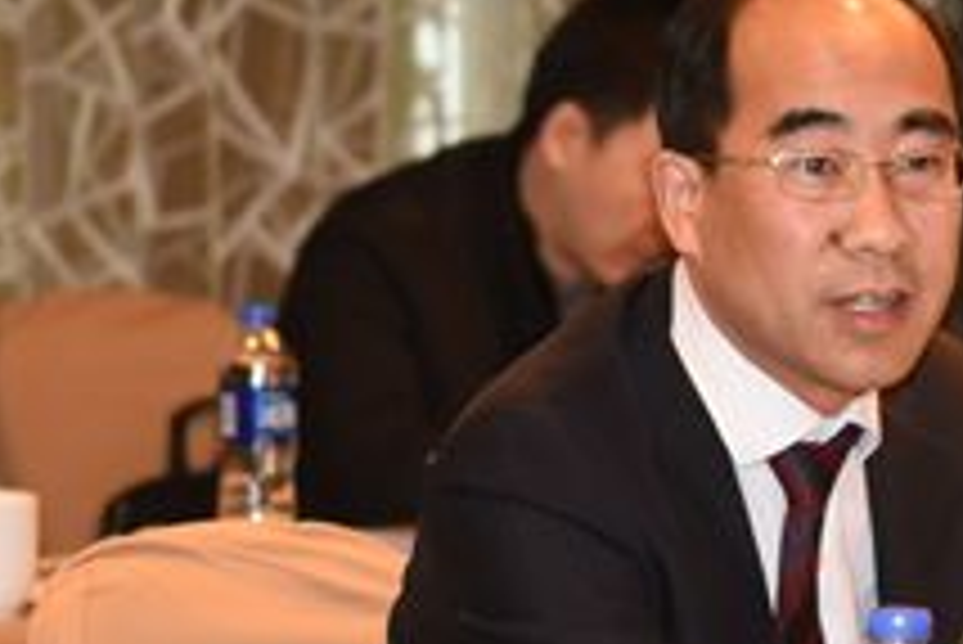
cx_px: 783
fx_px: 5594
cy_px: 597
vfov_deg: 6.6
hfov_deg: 9.8
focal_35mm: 209
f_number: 2.8
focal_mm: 70
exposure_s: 1/200
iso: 1600
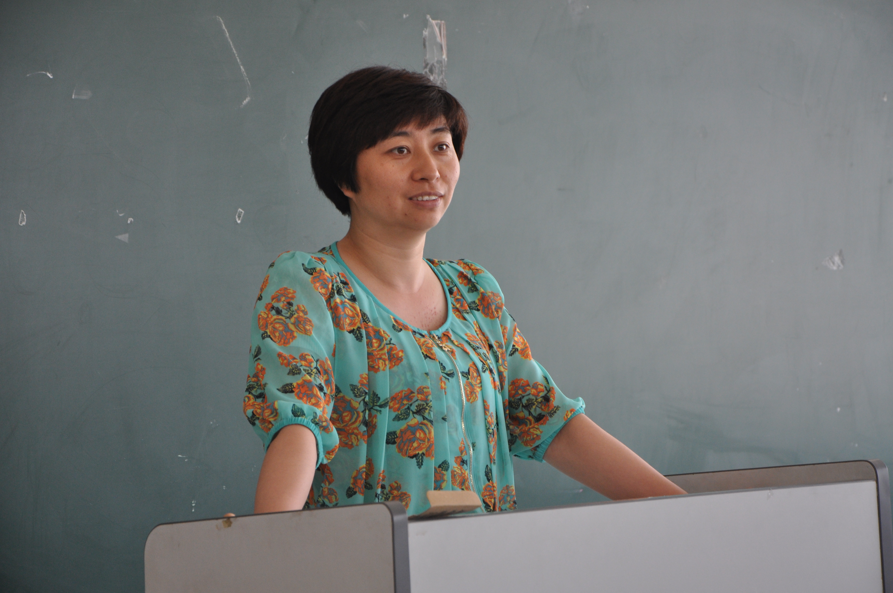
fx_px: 3159
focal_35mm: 128
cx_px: 446
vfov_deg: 10.7
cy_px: 296
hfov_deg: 16.1
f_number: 5.6
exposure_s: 1/60
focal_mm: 85
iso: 560
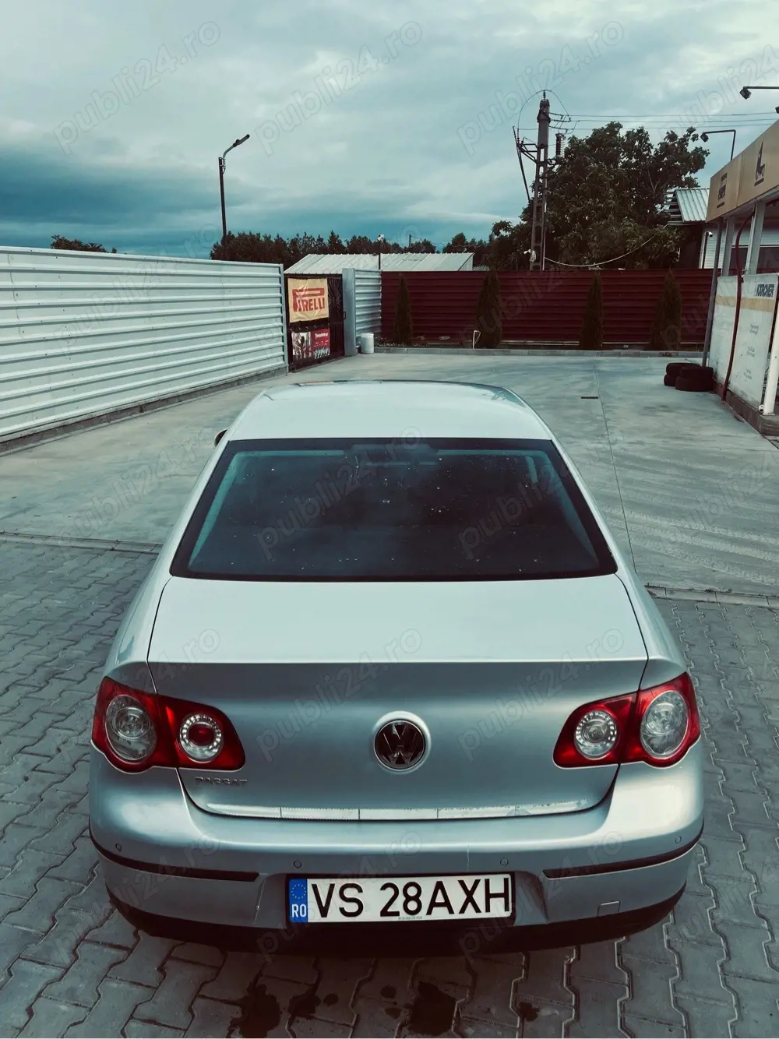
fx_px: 780
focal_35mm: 26
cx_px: 390
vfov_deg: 67.3
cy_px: 520
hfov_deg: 53.0
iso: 32
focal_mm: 5.7
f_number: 1.5
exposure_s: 1/142
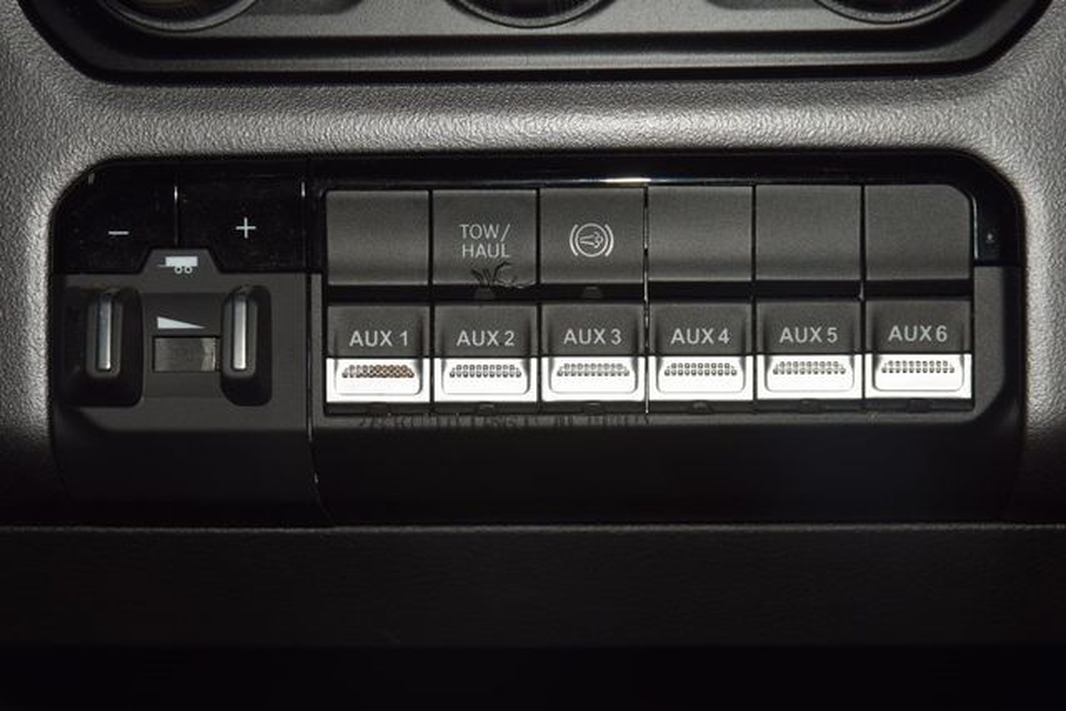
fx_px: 3110
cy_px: 356
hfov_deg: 19.5
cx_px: 533
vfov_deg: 13.0
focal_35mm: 105
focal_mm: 70
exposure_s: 1/125
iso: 100
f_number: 8
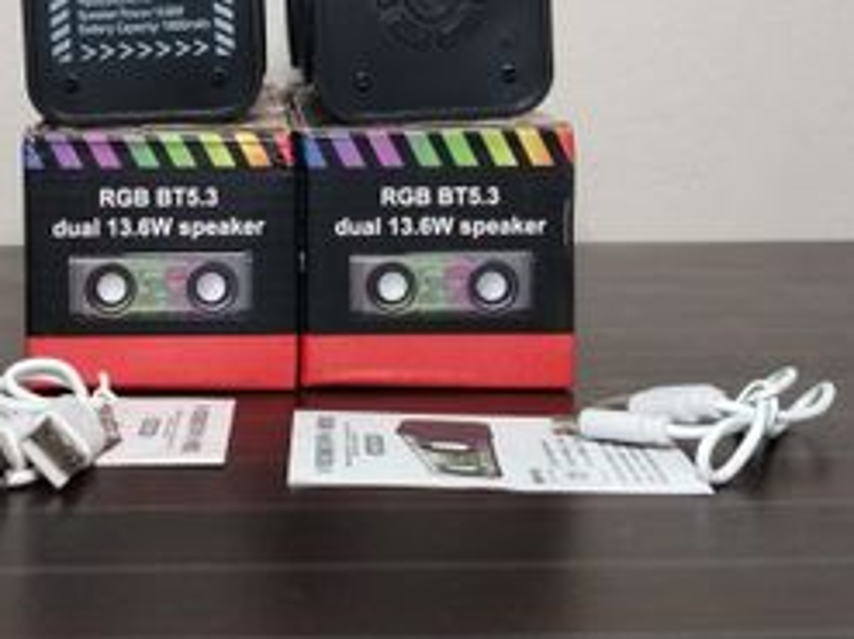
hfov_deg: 31.7
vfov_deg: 24.0
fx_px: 1480
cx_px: 239
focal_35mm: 60
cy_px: 128
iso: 694
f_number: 1.75
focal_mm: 5.25
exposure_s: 1/33.3
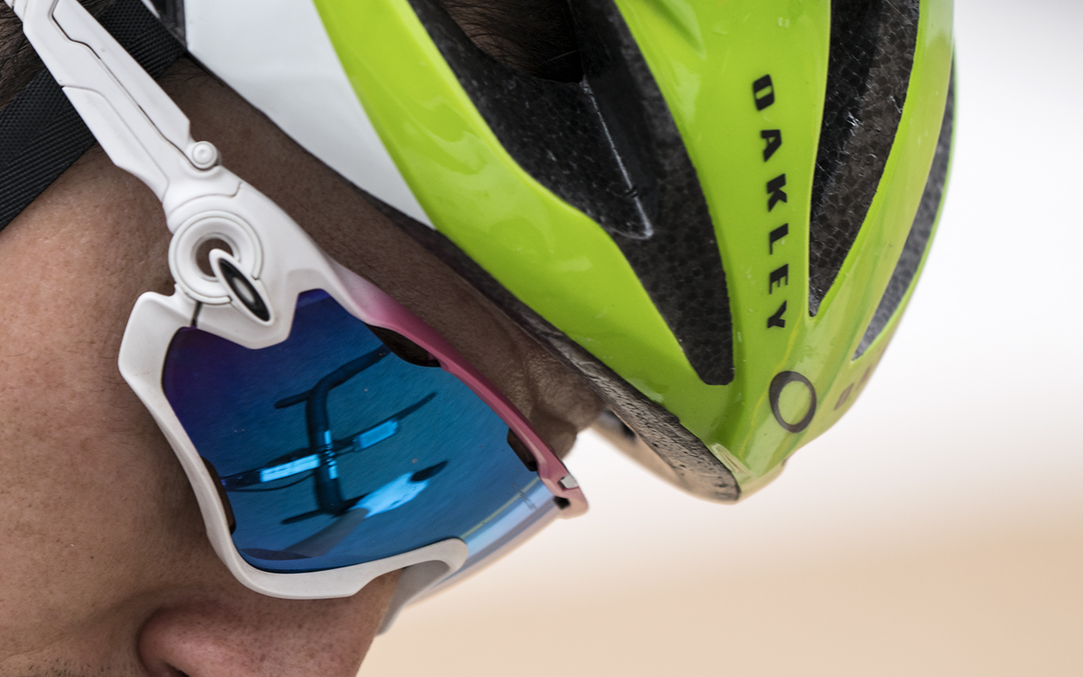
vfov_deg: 3.2
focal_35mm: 412
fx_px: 12161
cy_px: 439
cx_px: 254
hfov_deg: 5.1
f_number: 5.6
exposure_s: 1/400
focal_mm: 235
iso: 400
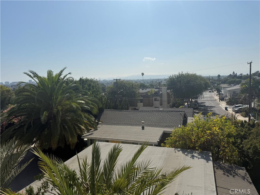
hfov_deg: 71.6
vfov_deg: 56.8
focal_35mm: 24
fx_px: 180
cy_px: 98
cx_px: 130
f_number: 1.78
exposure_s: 1/11905
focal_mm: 6.76
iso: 80
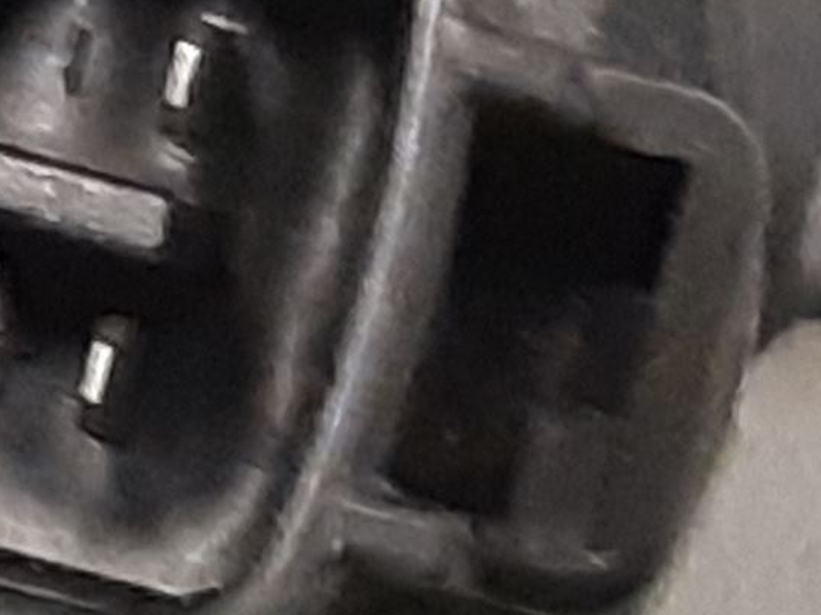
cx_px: -177
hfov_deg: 18.7
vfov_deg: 14.9
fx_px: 2347
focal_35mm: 99
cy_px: 356
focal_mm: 3.93
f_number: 1.7
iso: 320
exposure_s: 1/25
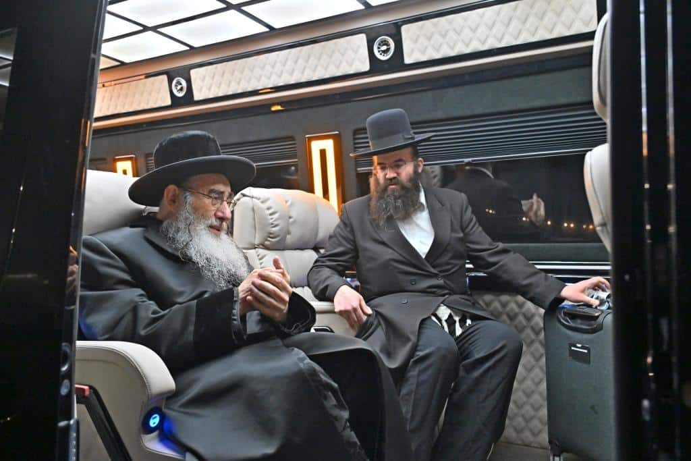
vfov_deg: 42.3
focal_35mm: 31
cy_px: 230
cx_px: 346
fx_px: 595
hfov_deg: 60.3
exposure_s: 1/160
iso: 2000
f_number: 4
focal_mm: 31
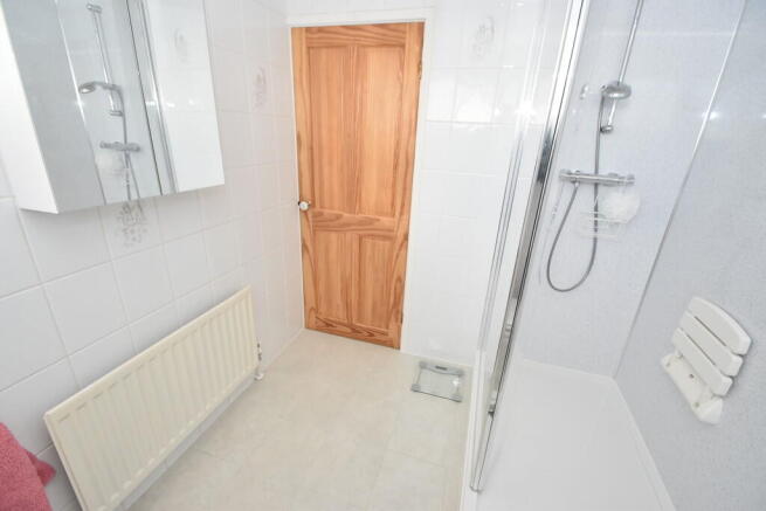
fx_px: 319
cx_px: 383
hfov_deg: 100.4
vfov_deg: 77.4
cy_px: 256
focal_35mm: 15
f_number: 5.6
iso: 800
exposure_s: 1/125
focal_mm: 10
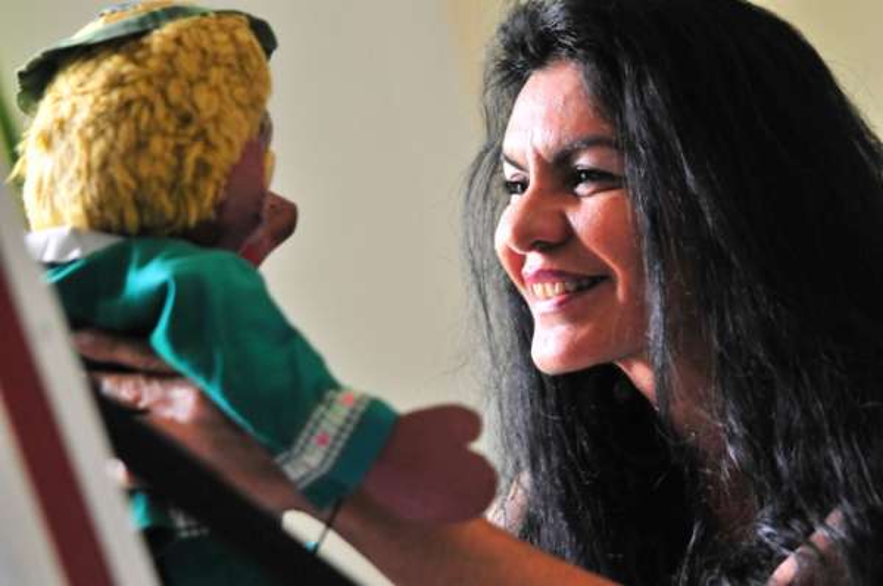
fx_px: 2571
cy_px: 293
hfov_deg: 19.5
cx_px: 442
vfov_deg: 13.0
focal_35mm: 105
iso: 800
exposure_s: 1/125
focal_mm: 70
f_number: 2.8
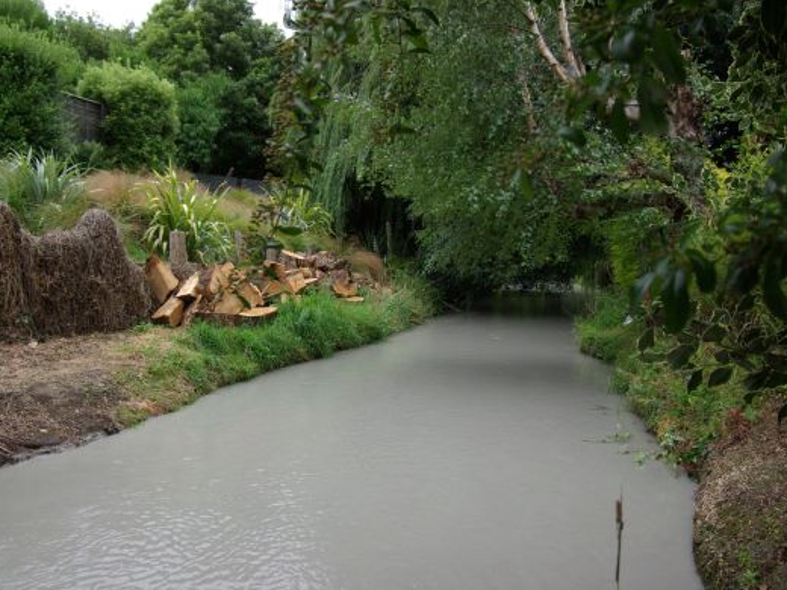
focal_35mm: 30
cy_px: 289
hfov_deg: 60.0
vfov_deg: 46.8
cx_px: 383
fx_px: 682
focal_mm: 18
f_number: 5.6
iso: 400
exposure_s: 1/250
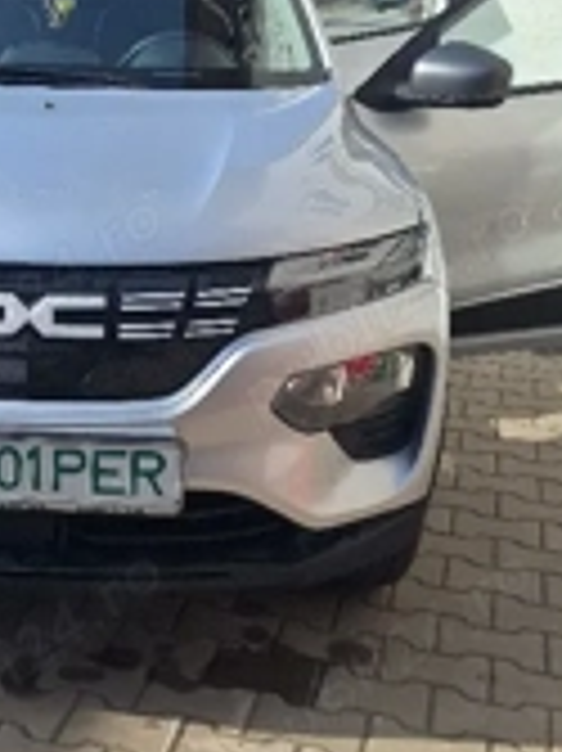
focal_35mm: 55
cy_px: 351
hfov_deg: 25.7
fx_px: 1192
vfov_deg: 34.9
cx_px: 63
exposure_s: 1/3333
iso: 40
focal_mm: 5.54
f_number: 1.8
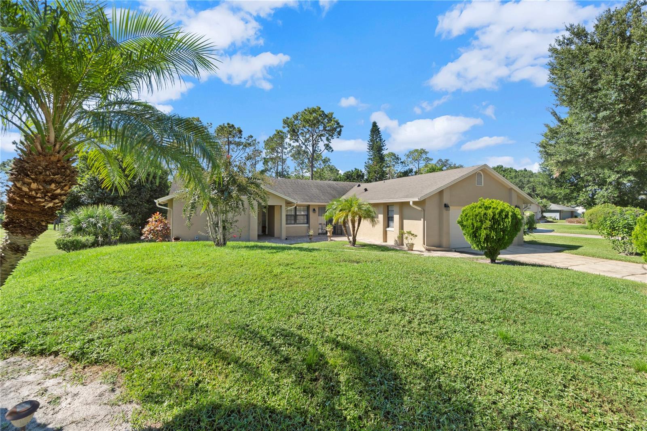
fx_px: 270
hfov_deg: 100.4
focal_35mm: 15
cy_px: 216
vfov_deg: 77.3
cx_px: 324
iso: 100
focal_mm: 10
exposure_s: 1/50
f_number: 8
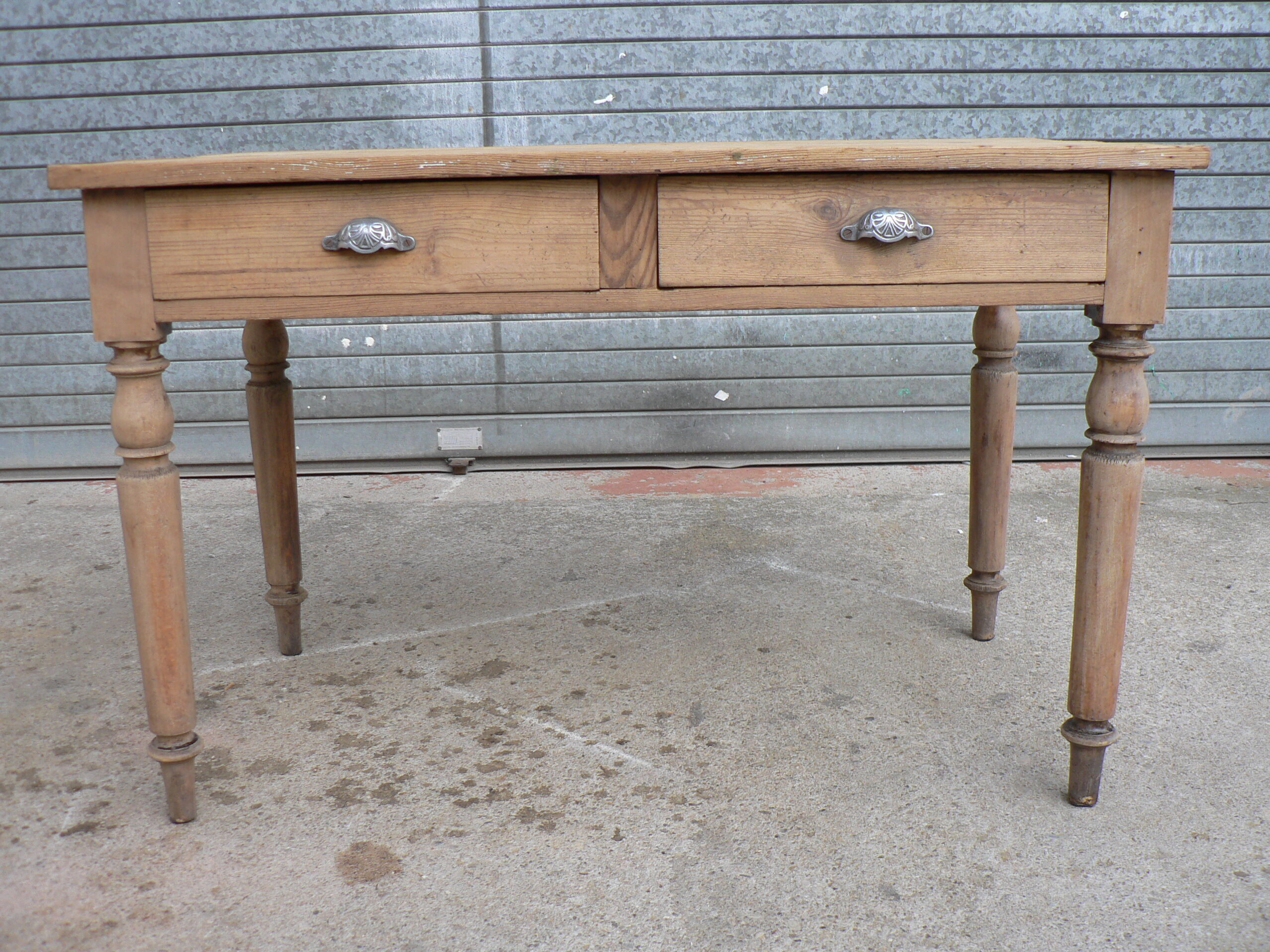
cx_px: 635
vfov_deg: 39.7
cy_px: 476
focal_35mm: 36
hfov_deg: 51.4
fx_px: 1321
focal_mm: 6
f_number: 2.8
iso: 80
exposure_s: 1/100
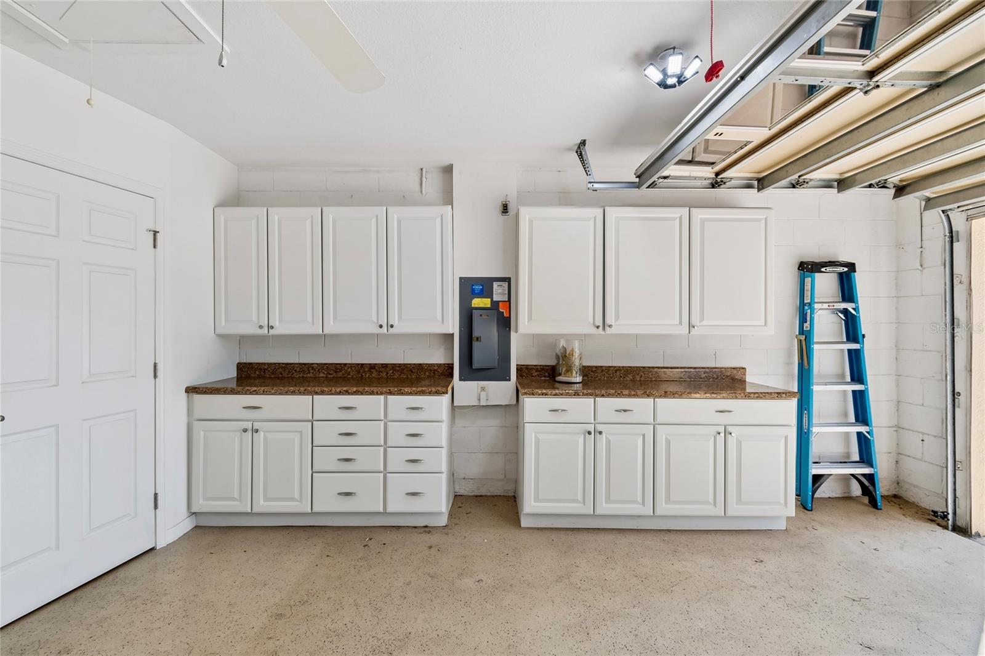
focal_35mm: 16
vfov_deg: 73.7
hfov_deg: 96.7
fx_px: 438
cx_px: 492
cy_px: 328
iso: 100
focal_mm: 11
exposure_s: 1/125
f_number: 7.1
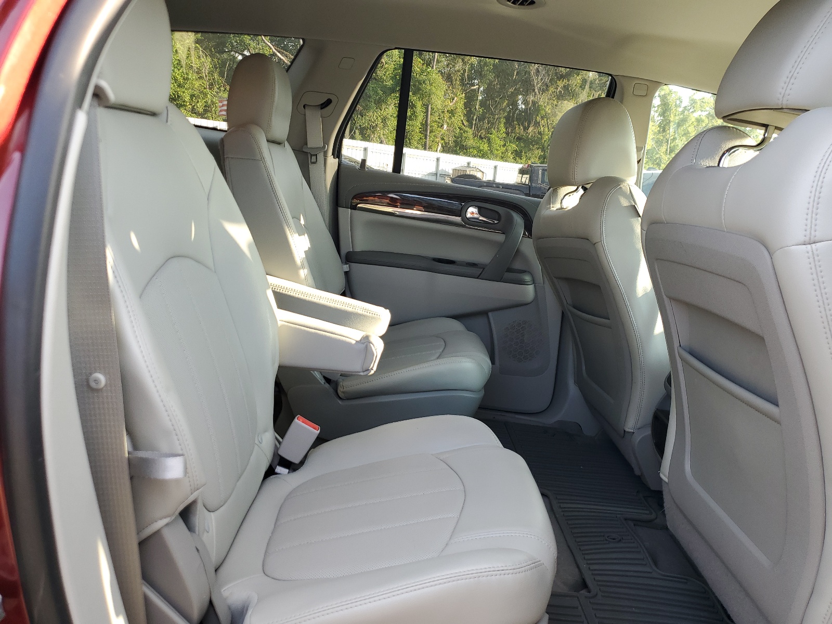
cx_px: 416
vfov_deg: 53.1
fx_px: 625
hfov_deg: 67.3
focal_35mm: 26
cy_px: 312
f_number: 1.5
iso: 50
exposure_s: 1/149
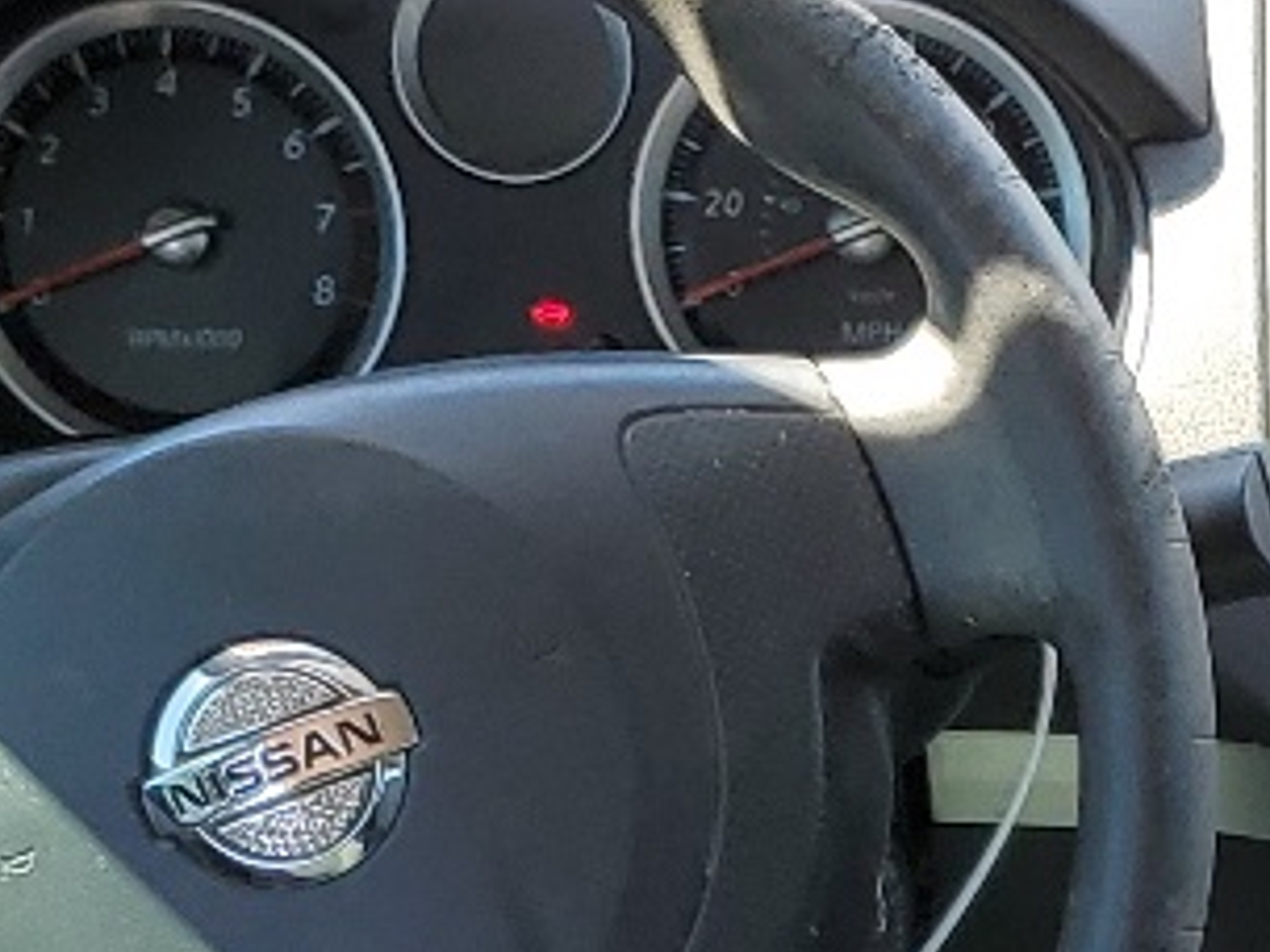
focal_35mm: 137
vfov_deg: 10.0
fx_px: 5026
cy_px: 1896
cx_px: 1913
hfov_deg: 13.5
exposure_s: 1/161
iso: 50
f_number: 1.5
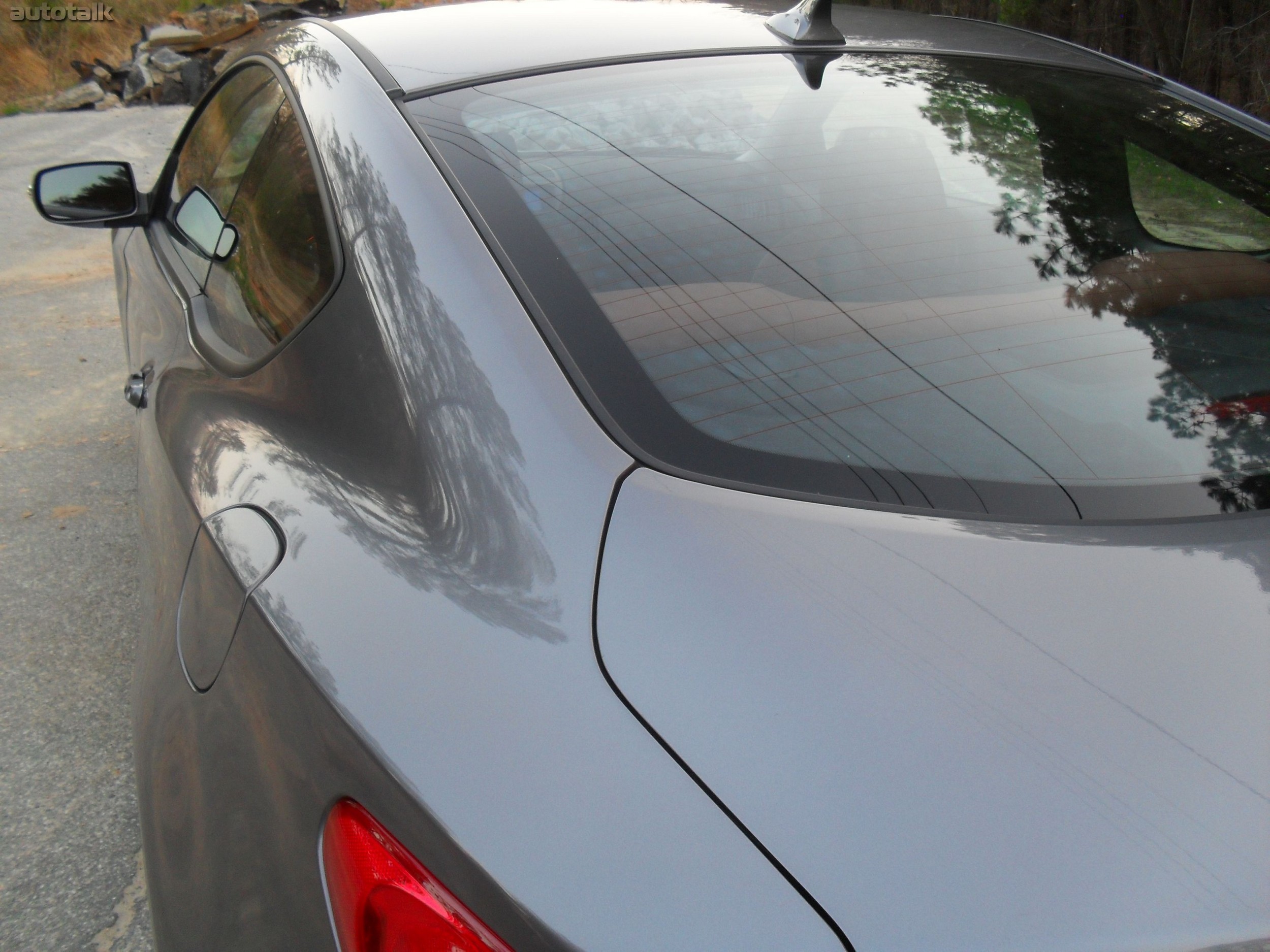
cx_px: 635
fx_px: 1284
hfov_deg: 52.6
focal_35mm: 35
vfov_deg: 40.7
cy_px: 476
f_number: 3.2
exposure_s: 1/30
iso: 120
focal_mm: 6.3
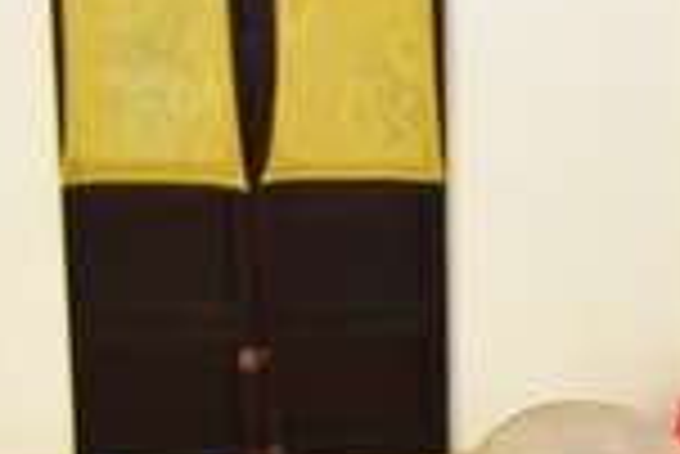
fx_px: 2609
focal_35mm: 138
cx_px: 1018
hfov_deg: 13.9
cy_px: 701
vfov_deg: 9.6
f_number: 4
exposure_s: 1/40
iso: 1600
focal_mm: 32
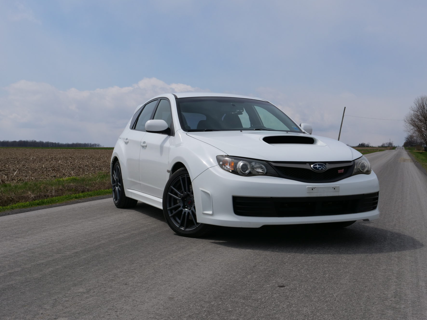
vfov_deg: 32.9
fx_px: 543
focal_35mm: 44
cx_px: 239
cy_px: 148
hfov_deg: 42.9
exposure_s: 1/800
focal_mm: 19
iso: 200
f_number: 10
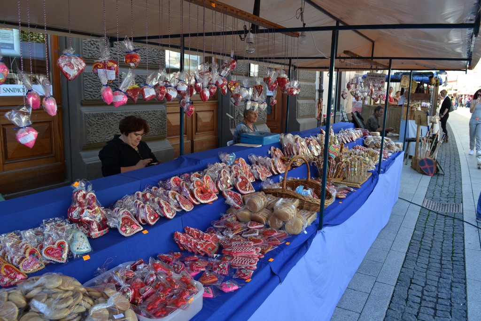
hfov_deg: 67.4
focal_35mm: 27
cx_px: 240
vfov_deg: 47.9
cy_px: 160
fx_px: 361
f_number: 5.6
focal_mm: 18
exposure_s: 1/125
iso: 250
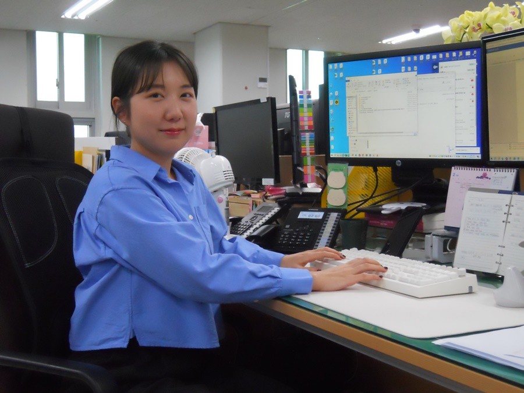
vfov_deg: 31.5
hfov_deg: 41.2
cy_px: 196
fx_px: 696
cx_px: 262
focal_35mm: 46
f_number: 3.4
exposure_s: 1/125
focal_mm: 8.3
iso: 640
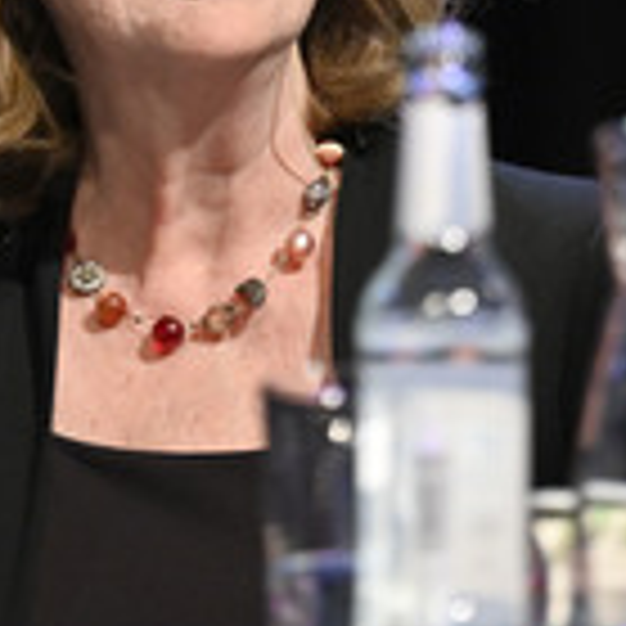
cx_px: 205
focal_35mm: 481
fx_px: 9841
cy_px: 72
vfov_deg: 3.6
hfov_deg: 3.6
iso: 1600
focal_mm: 175
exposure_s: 1/320
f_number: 2.8
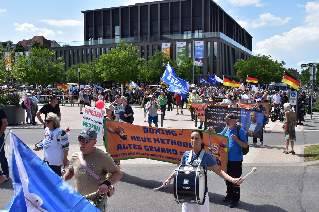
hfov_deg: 53.1
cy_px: 106
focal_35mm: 36
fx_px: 319
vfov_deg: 36.9
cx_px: 160
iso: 500
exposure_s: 1/250
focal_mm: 24
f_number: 16
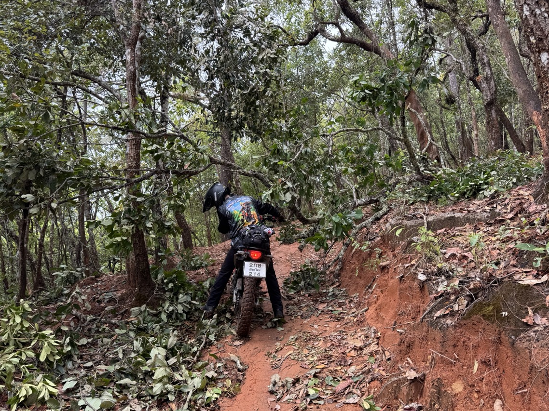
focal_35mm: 27
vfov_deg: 51.3
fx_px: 428
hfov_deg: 65.3
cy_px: 208
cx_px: 268
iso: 80
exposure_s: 1/383
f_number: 1.78
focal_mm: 6.76
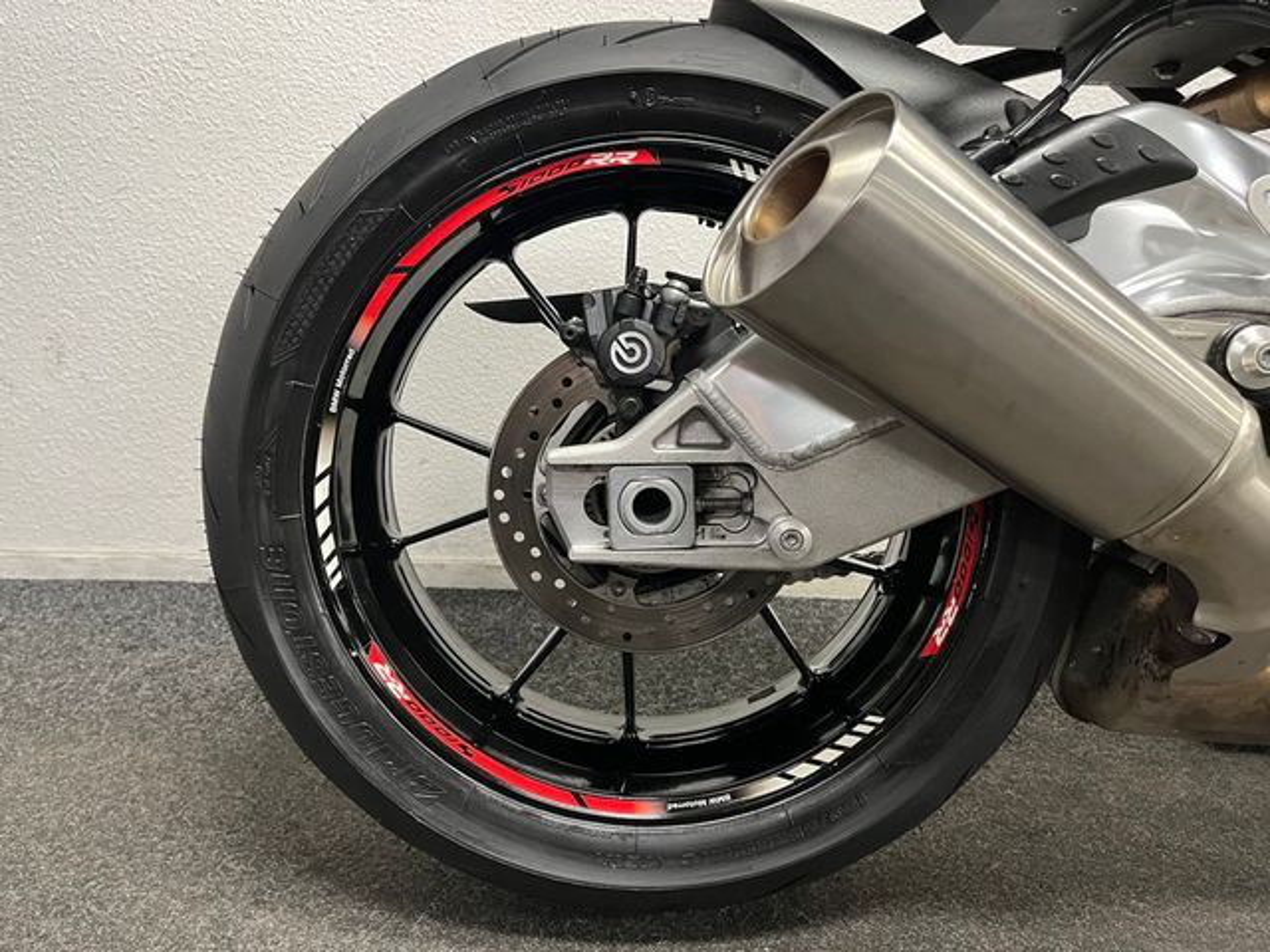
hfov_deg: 67.3
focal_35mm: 26
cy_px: 476
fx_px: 954
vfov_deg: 53.1
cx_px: 635
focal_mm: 5.1
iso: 320
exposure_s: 1/50
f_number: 1.6
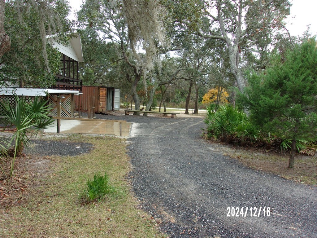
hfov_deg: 65.3
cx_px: 158
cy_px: 119
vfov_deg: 51.4
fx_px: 247
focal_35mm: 27
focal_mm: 4.9
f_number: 3
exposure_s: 1/100
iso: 80
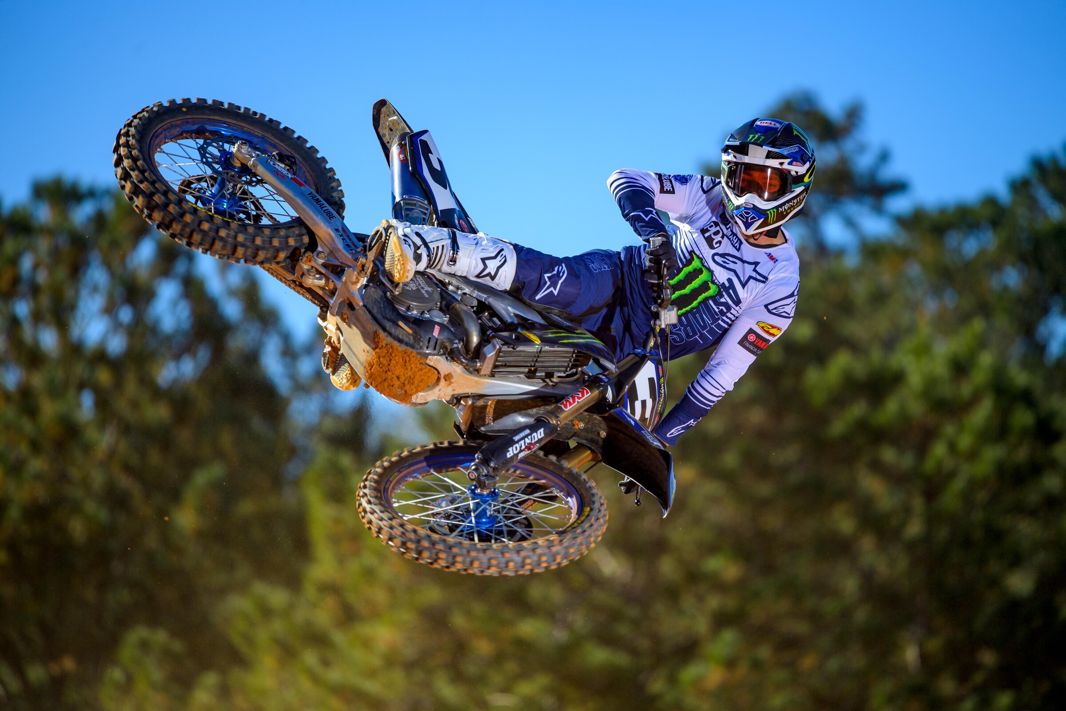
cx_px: 533
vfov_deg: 4.6
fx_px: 8883
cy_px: 356
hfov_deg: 6.9
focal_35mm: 300
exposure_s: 1/1600
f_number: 4
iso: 125
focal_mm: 300
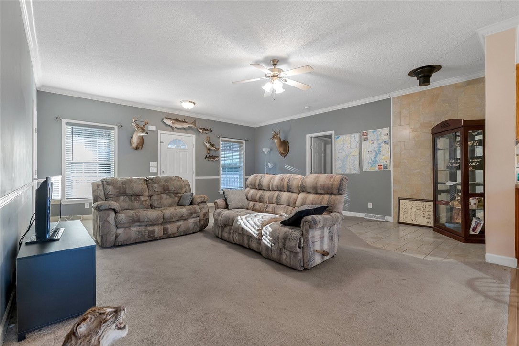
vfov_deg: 73.8
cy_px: 173
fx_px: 231
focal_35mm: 16
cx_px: 260
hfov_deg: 96.7
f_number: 8
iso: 400
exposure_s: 1/10
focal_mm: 16
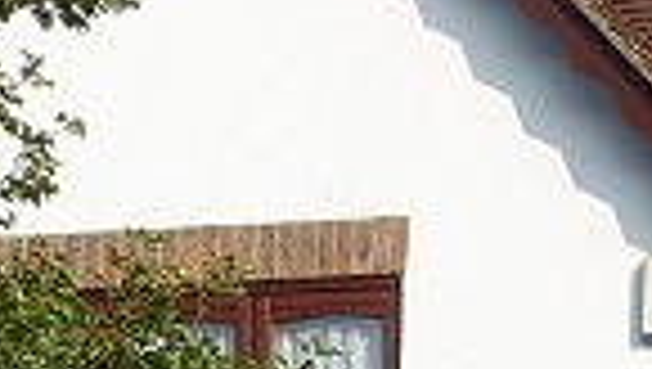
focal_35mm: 244
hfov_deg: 8.4
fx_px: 4224
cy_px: 904
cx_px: 1268
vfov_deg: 4.9
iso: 125
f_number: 5.6
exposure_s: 1/500
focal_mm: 11.93
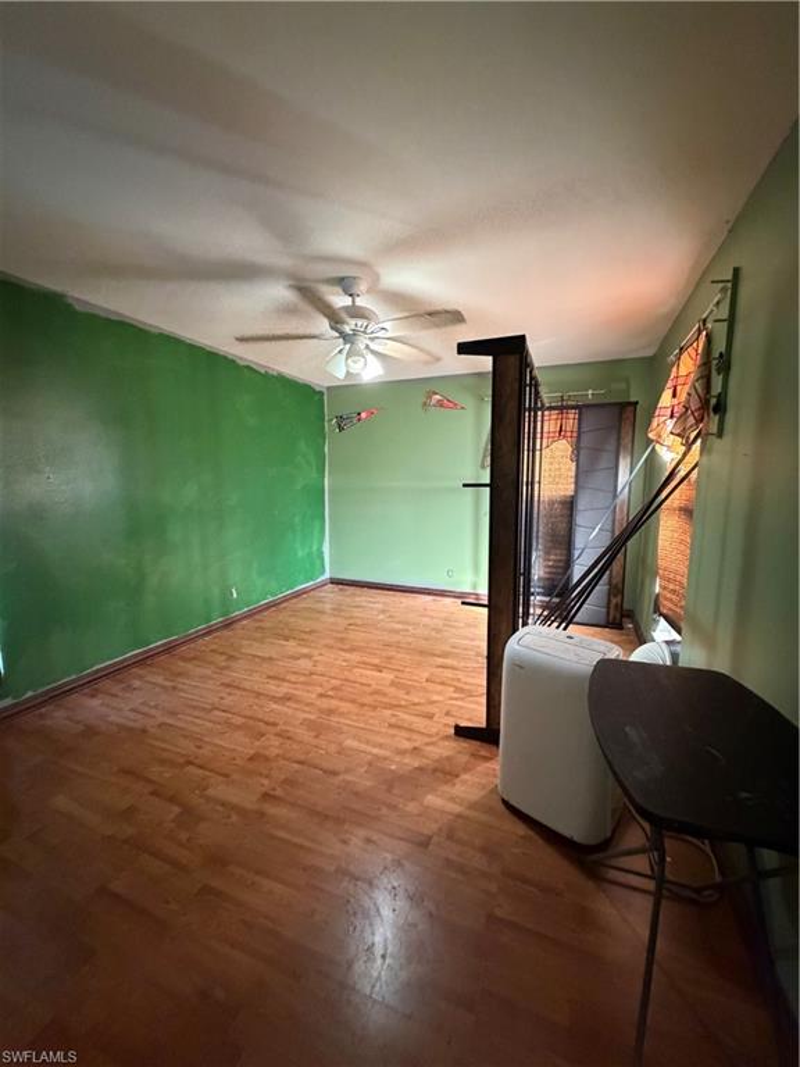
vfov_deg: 102.1
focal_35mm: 14
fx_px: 431
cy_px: 534
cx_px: 400
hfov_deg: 85.7
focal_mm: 2.22
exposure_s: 1/60
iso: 1250
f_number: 2.2
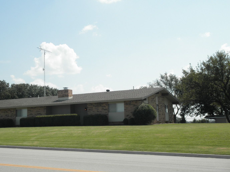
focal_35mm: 51
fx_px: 339
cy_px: 73
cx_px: 99
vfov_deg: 28.5
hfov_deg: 37.4
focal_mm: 7.9
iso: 64
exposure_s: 1/100
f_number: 9.6
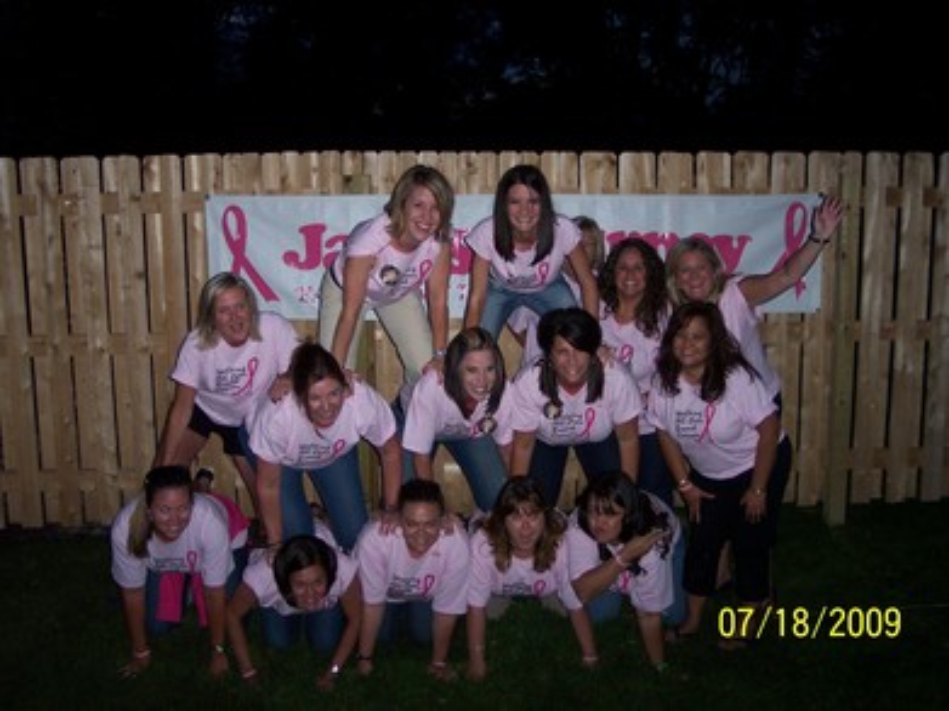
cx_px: 474
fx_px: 1041
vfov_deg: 37.7
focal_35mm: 38
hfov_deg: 49.0
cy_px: 356
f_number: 2.8
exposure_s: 1/30
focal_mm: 8
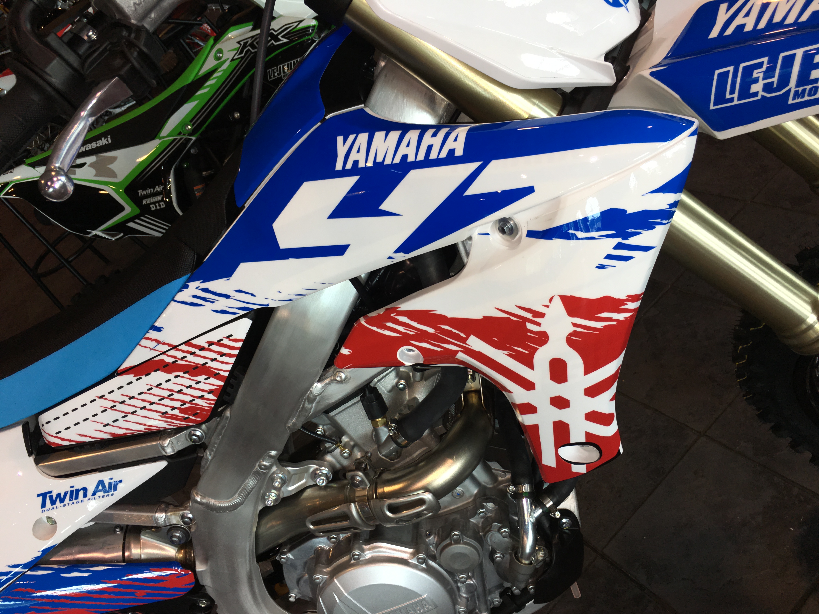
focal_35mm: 29
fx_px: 686
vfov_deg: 48.2
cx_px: 410
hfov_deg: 61.7
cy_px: 307
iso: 25
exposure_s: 1/65
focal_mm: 4.15
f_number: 2.2
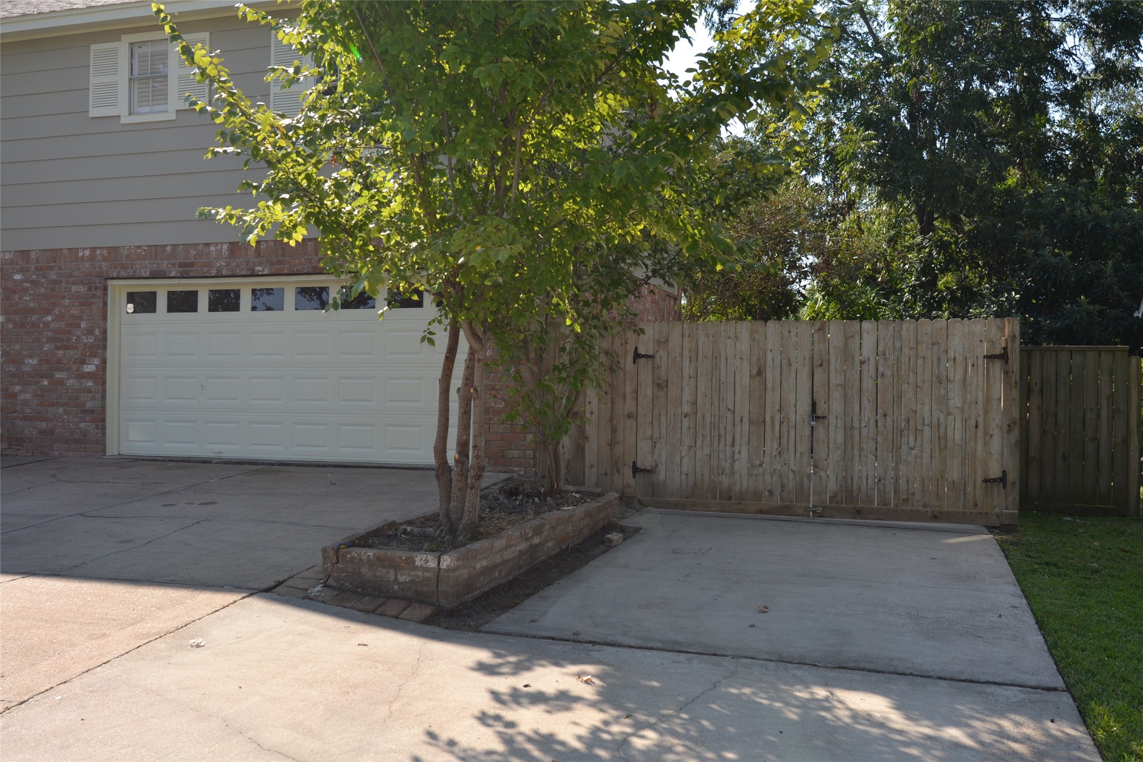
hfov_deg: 61.9
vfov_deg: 43.6
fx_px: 952
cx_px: 572
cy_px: 381
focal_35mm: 30
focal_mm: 20
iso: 100
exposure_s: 1/200
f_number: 6.3
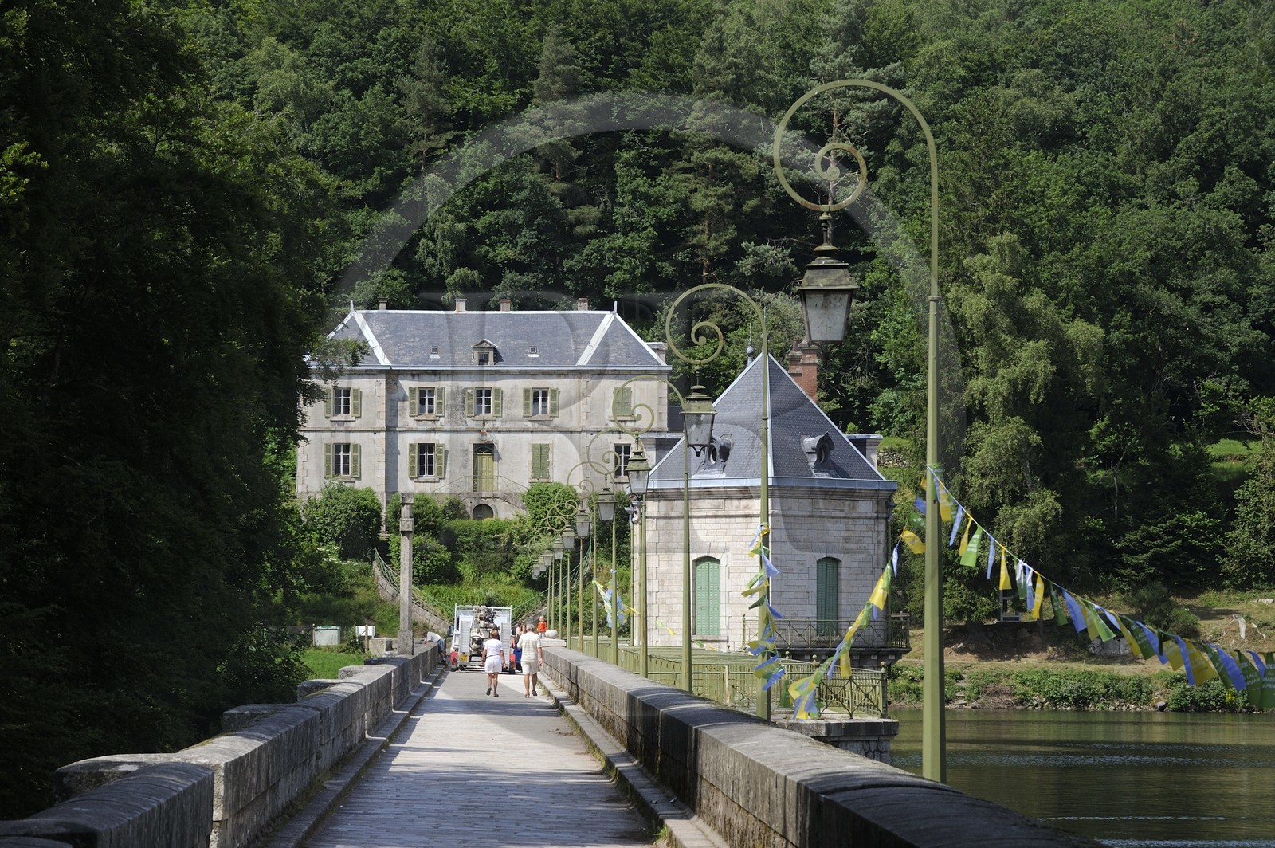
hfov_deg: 12.8
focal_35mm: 160
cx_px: 638
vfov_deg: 8.6
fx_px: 5662
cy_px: 424
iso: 400
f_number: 13
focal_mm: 160
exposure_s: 1/320
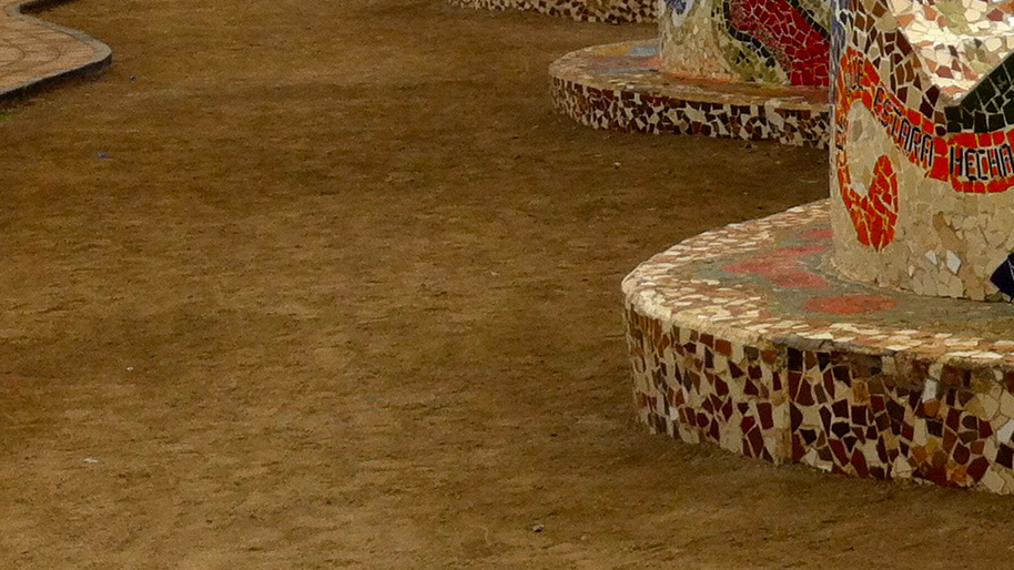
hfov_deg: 18.7
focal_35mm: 108
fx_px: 2904
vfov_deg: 11.0
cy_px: -119
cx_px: 1236
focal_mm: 3.85
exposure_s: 1/282
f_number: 2.8
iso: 80
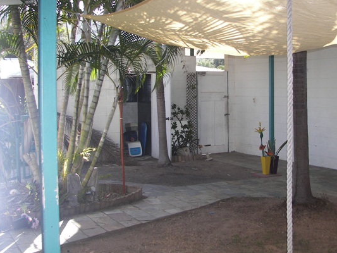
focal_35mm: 54
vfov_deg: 27.0
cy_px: 94
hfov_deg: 35.4
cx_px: 206
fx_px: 526
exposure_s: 1/200
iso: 64
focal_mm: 6
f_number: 2.8
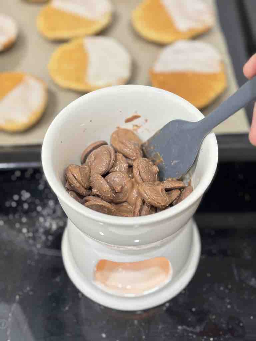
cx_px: 128
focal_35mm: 52
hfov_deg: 28.0
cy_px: 170
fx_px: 513
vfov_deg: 36.8
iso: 160
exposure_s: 1/50
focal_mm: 5.96
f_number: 1.6
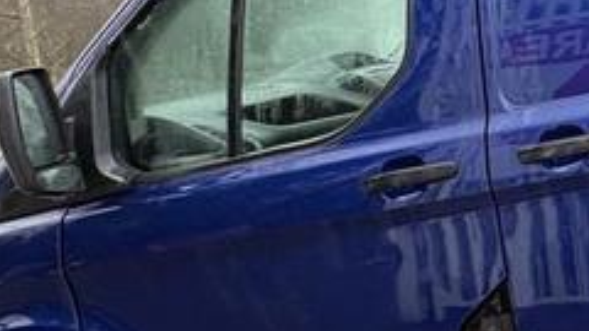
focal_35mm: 57
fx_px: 890
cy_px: 69
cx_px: 854
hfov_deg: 27.2
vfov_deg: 20.8
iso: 400
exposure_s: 1/60
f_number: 2.2
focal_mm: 2.22
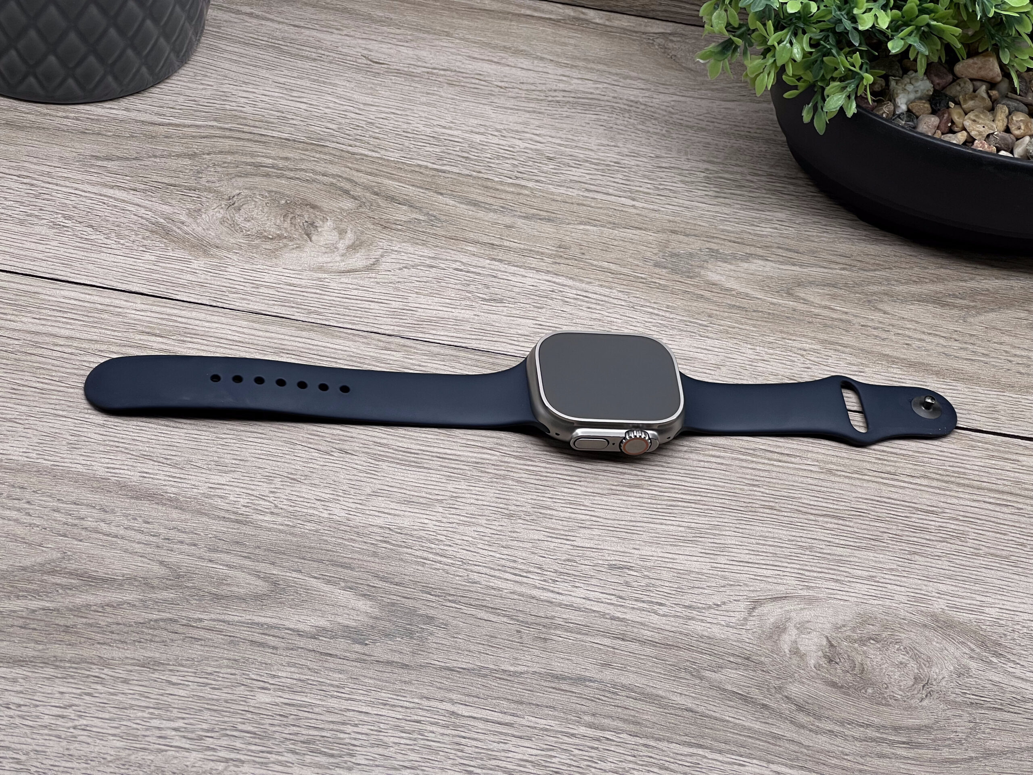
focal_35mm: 77
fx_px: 2298
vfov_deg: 19.1
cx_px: 516
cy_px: 388
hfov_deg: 25.3
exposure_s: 1/100
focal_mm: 9
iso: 50
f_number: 2.8
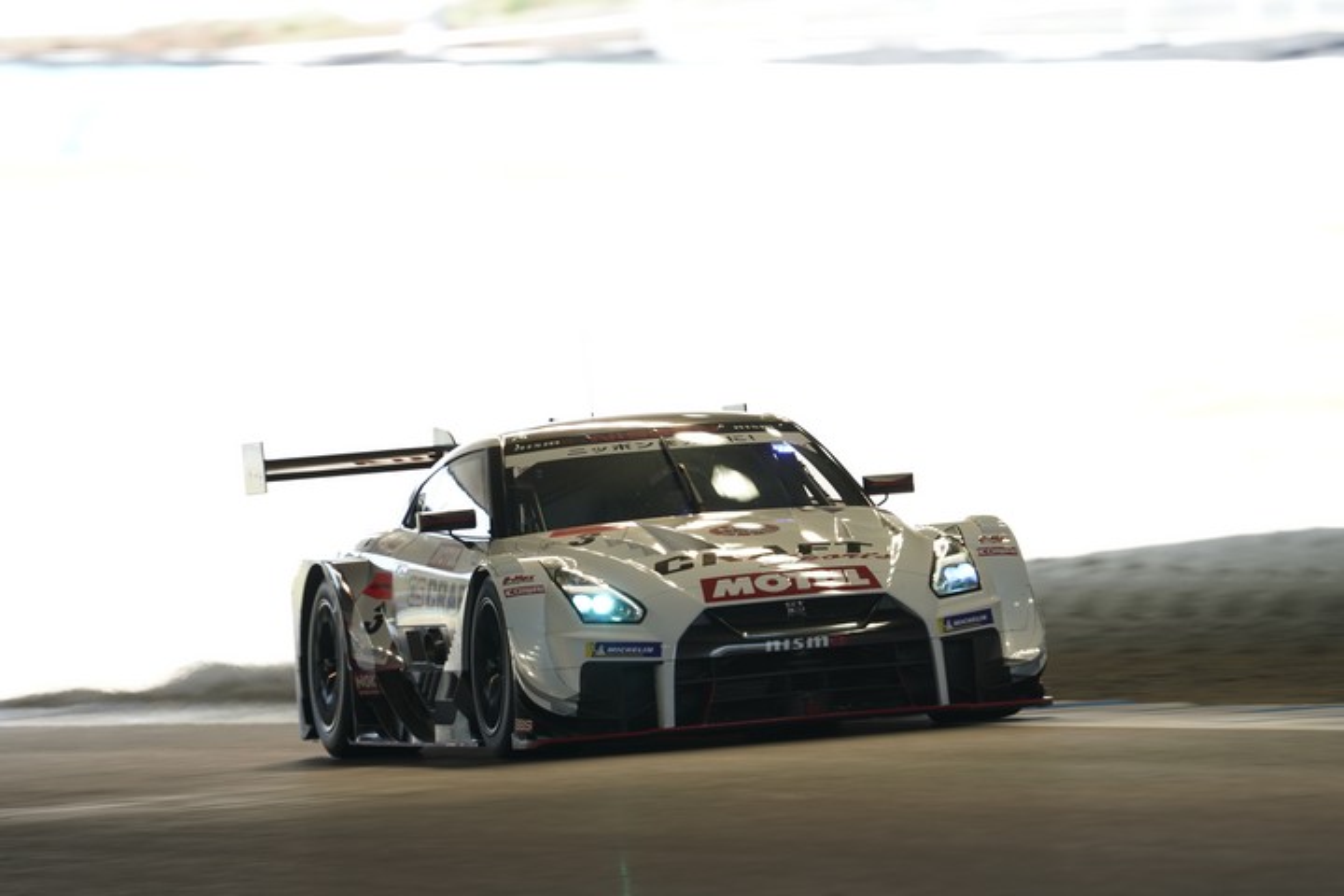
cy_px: 448
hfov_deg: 3.9
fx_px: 19561
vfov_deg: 2.6
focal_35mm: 524
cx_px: 672
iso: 400
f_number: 6.3
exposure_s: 1/125
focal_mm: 524
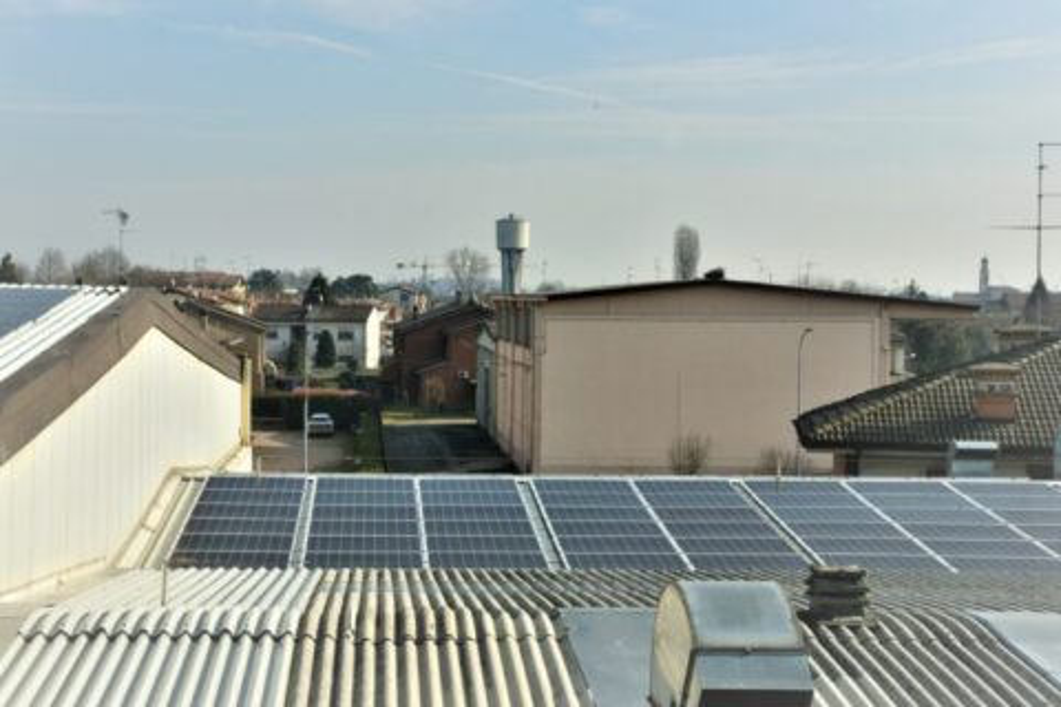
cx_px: 530
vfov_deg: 28.1
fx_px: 1415
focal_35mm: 48
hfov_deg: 41.1
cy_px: 354
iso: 400
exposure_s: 1/500
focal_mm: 48
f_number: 14
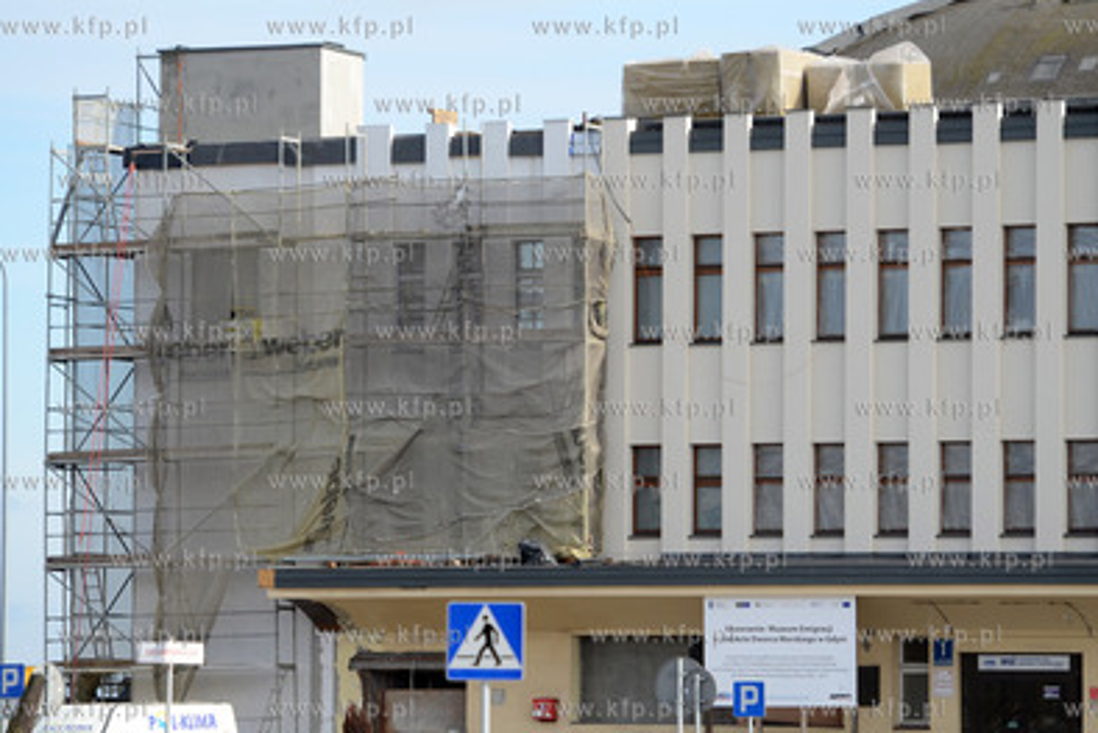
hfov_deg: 8.7
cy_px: 366
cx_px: 546
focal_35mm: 236
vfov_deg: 5.8
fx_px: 7185
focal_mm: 155
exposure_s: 1/1600
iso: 250
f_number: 3.2
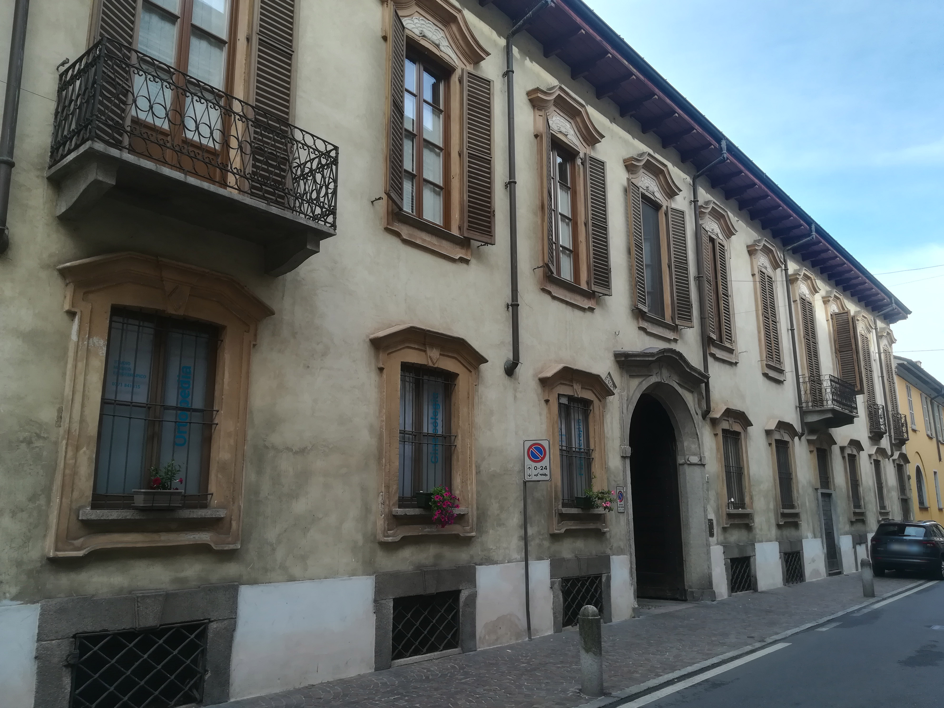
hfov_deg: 67.3
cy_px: 354
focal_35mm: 26
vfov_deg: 53.1
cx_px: 472
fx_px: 709
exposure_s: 1/140
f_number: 2.2
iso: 50
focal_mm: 3.83
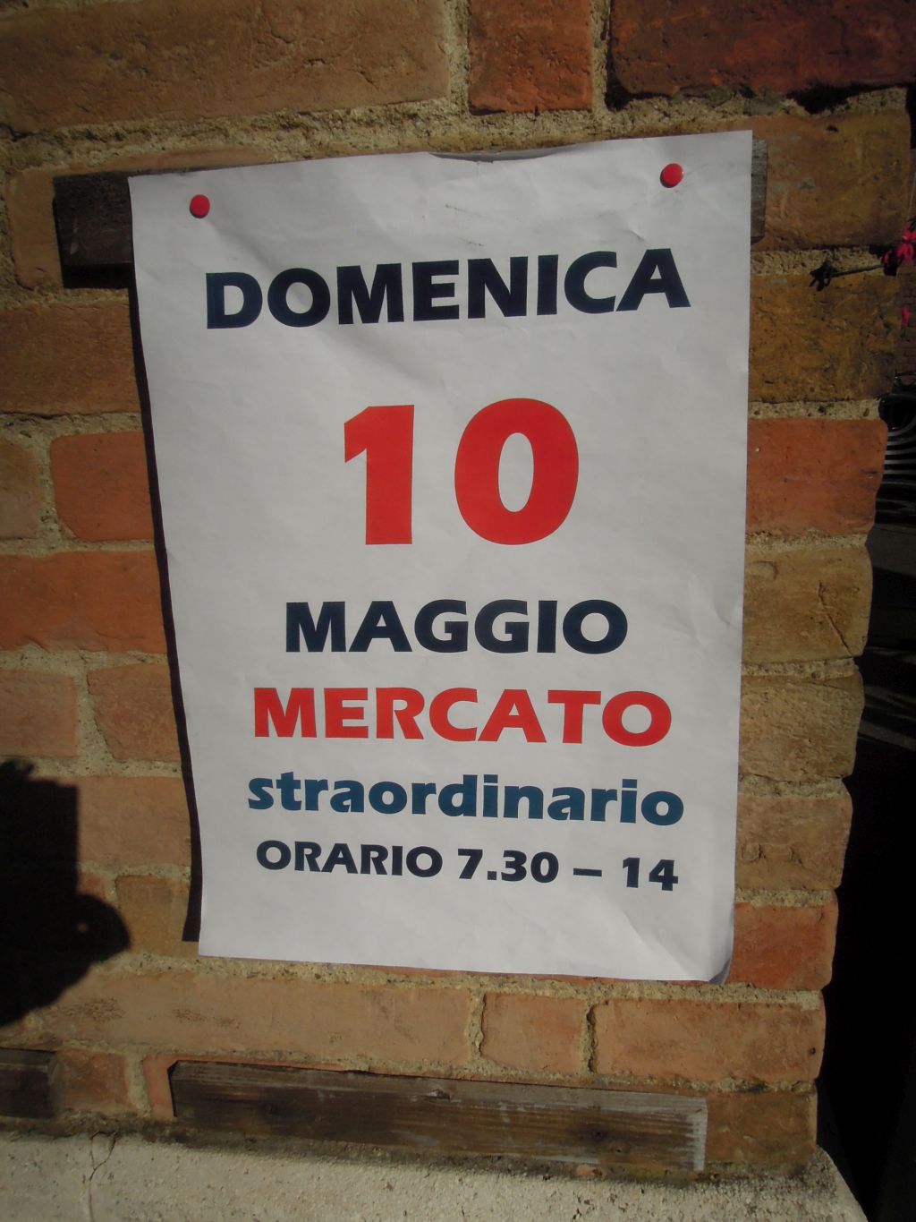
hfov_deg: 56.8
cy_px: 611
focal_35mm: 24
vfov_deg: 71.6
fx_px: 847
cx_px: 458
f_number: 8
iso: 160
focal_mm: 4.3
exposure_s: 1/1600
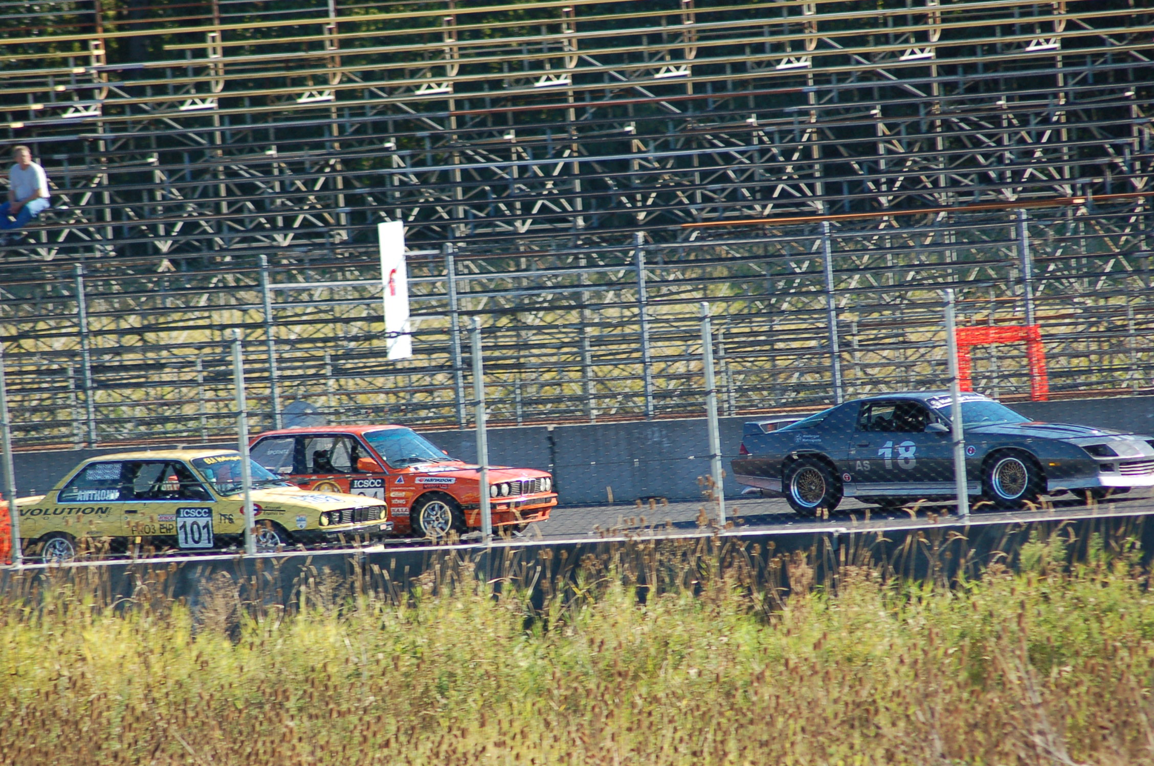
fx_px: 12000
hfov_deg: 5.5
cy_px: 383
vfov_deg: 3.7
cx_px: 577
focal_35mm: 375
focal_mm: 250
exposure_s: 1/800
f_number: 5.3
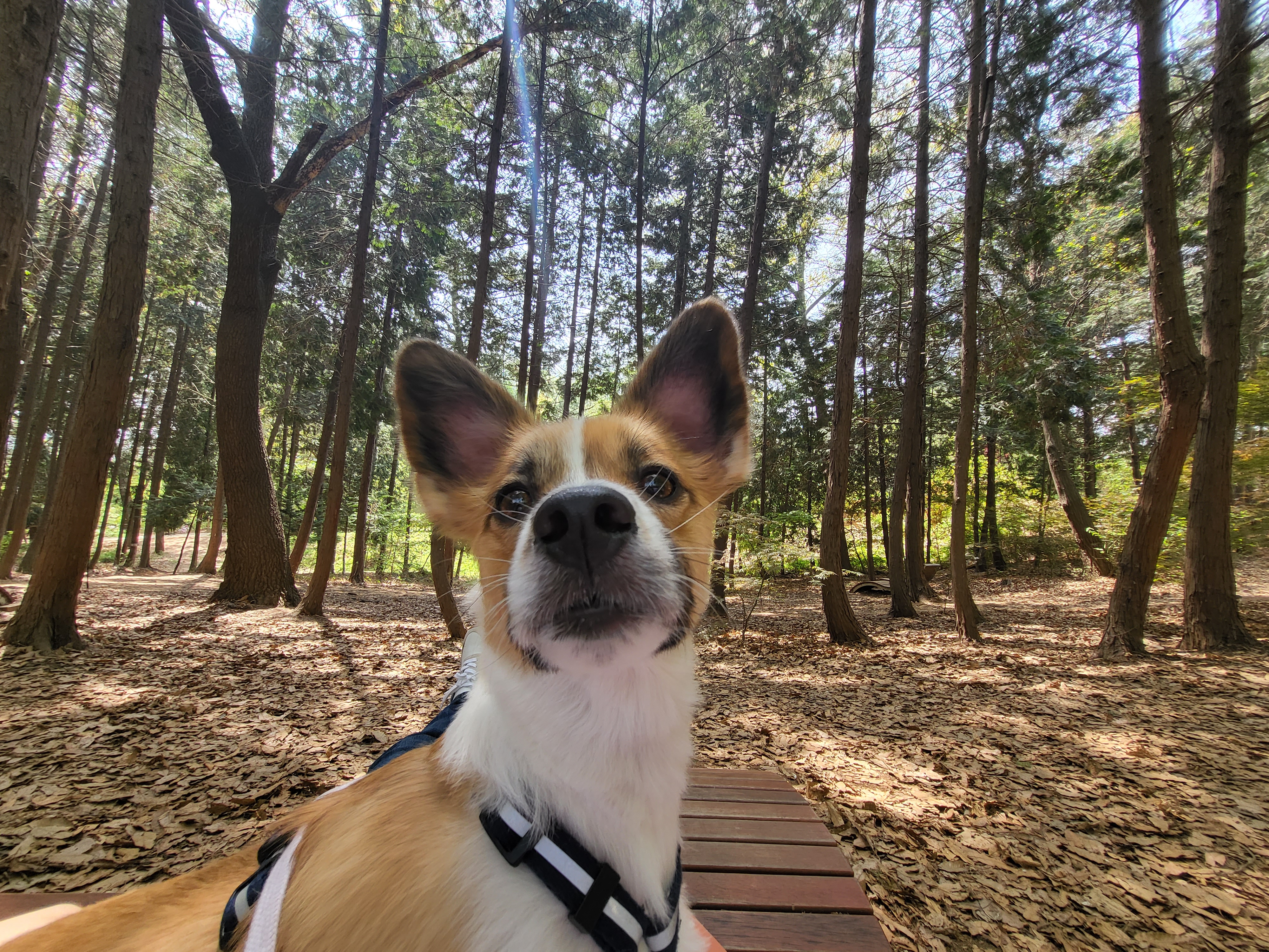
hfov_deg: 106.2
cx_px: 634
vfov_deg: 89.9
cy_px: 476
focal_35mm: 13
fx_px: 477
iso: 50
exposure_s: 1/119
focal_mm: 1.74
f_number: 2.2
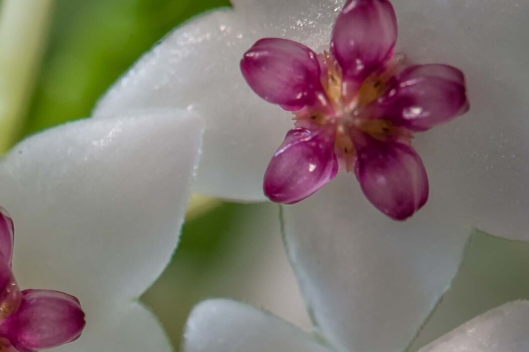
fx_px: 3466
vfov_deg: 5.8
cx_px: -43
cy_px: 341
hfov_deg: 8.7
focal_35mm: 236
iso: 250
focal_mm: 105
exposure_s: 1/2
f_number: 20
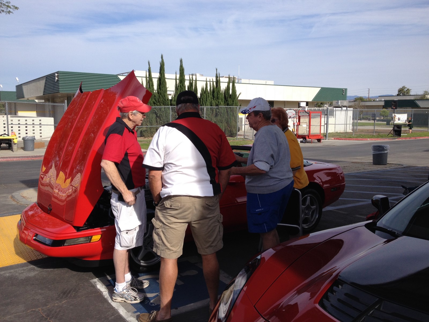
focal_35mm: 35
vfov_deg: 40.7
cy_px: 161
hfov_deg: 52.6
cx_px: 214
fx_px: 434
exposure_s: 1/1346
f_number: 2.4
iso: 50
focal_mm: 4.28
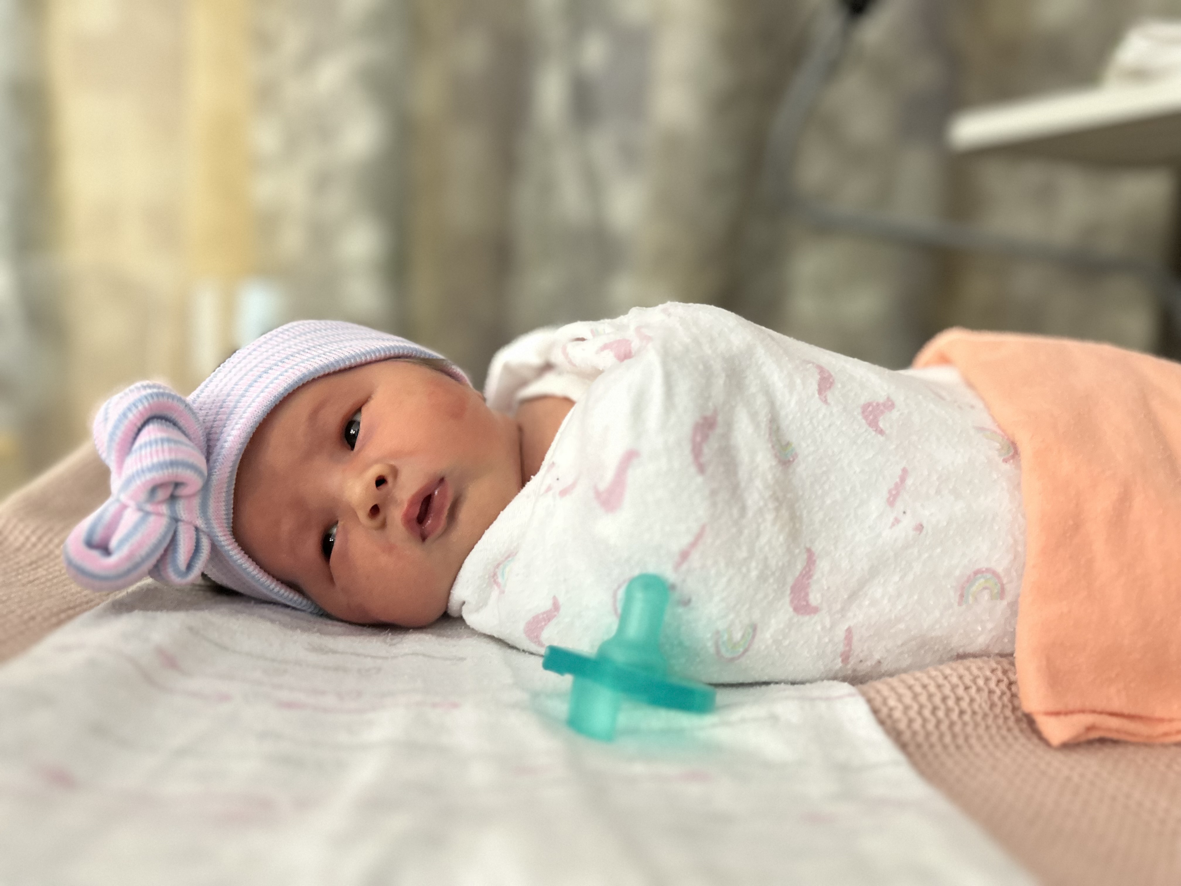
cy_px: 443
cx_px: 590
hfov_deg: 71.6
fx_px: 819
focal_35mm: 24
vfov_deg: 56.8
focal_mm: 6.86
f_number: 1.78
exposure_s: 1/30
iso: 1250
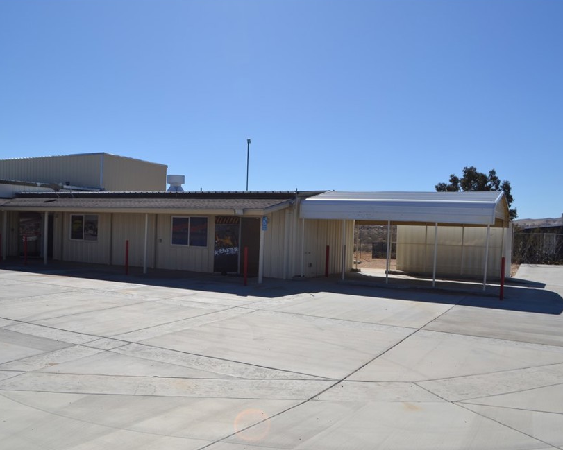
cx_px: 249
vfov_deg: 45.8
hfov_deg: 55.5
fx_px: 533
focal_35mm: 32
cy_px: 232
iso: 100
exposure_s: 1/320
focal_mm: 18
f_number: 9
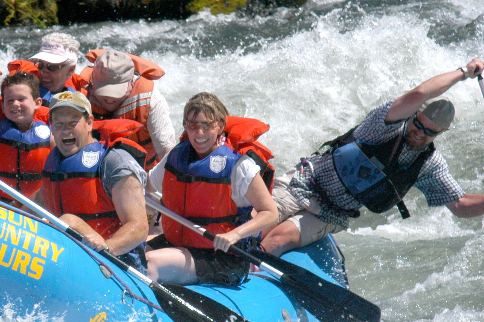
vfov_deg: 4.1
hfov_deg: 6.1
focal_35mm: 337
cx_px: 70
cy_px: 163
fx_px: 4526
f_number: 10
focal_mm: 120
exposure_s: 1/400
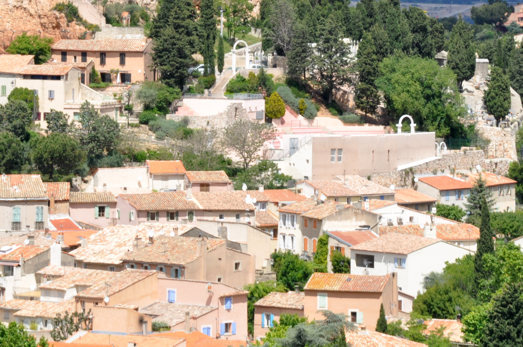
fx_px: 4527
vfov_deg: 4.4
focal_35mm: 312
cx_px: 281
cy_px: 75
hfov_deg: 6.6
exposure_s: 1/125
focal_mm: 105
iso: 500
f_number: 22
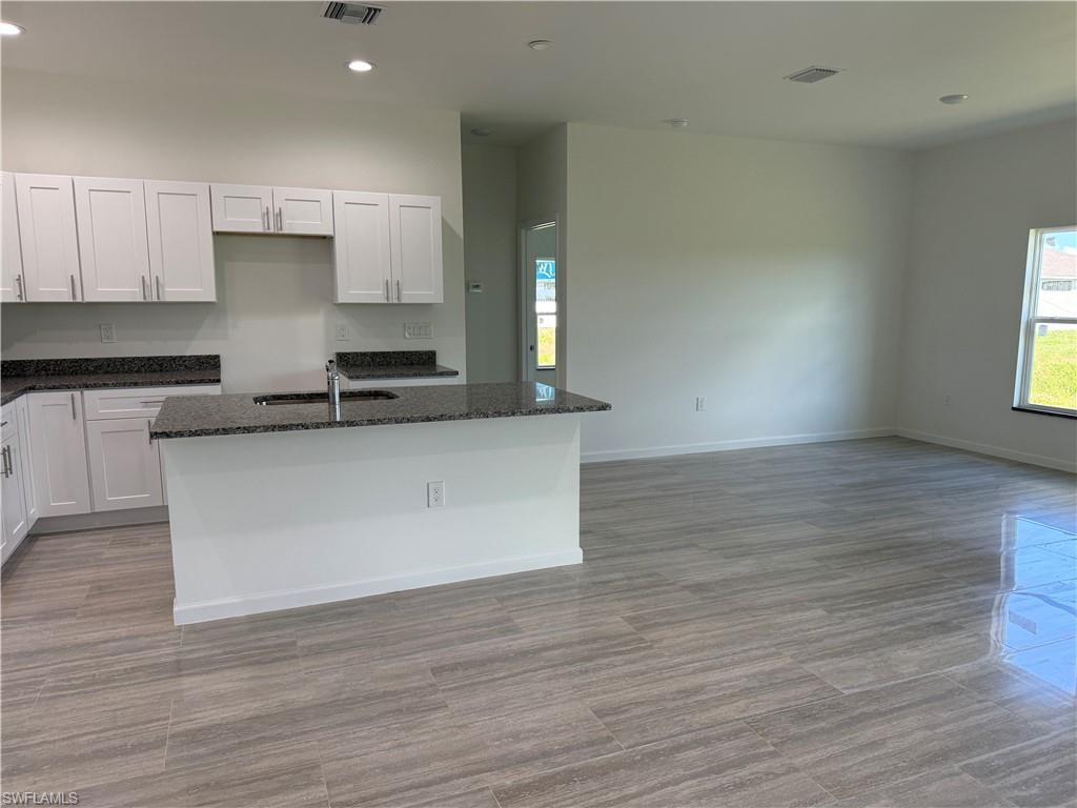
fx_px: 747
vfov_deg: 56.8
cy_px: 404
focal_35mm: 24
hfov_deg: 71.6
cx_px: 538
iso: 100
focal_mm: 6.76
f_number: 1.78
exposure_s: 1/234
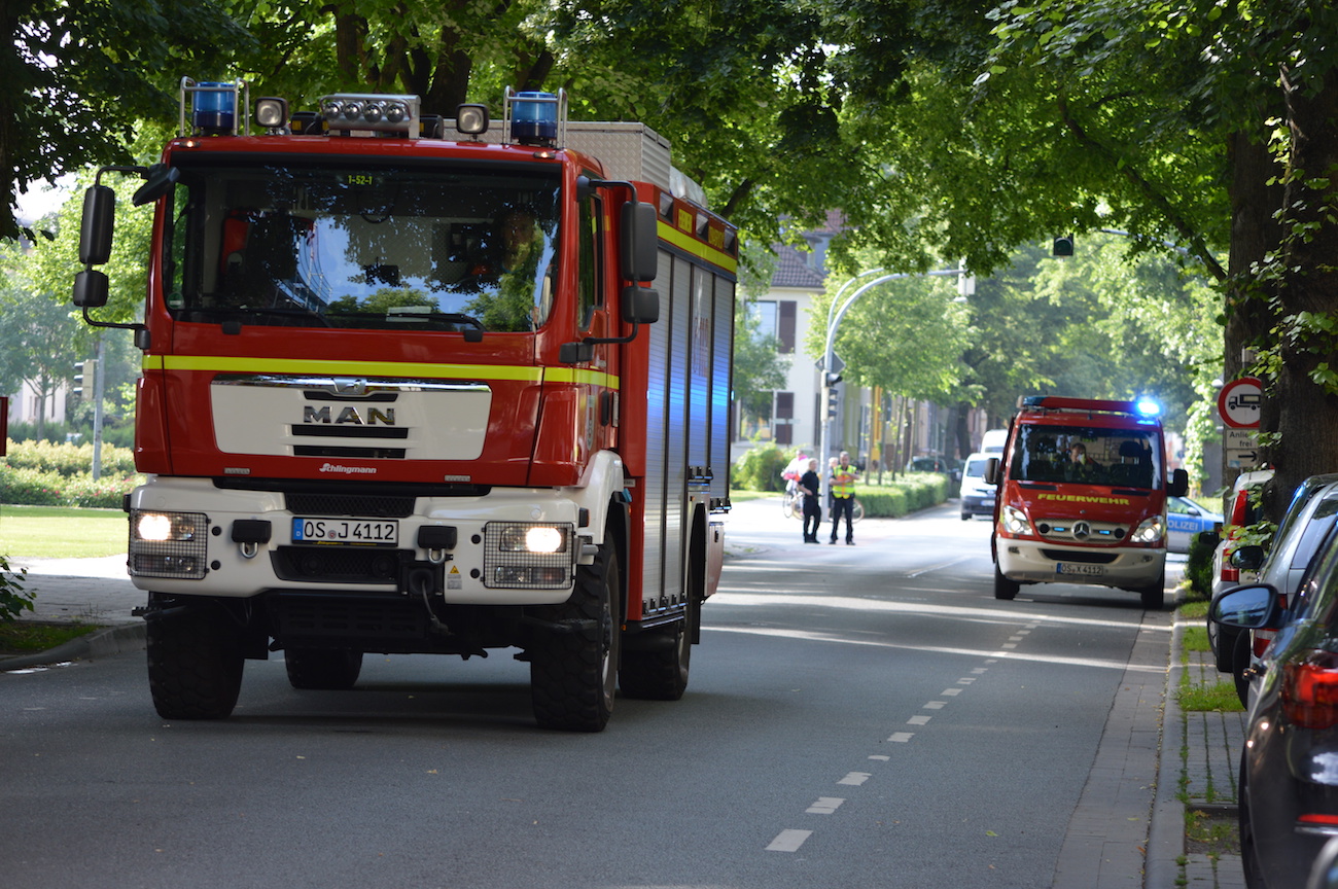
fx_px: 4790
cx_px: 669
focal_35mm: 129
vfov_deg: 10.6
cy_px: 444
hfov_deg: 15.9
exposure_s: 1/125
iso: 200
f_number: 5.6
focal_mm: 86
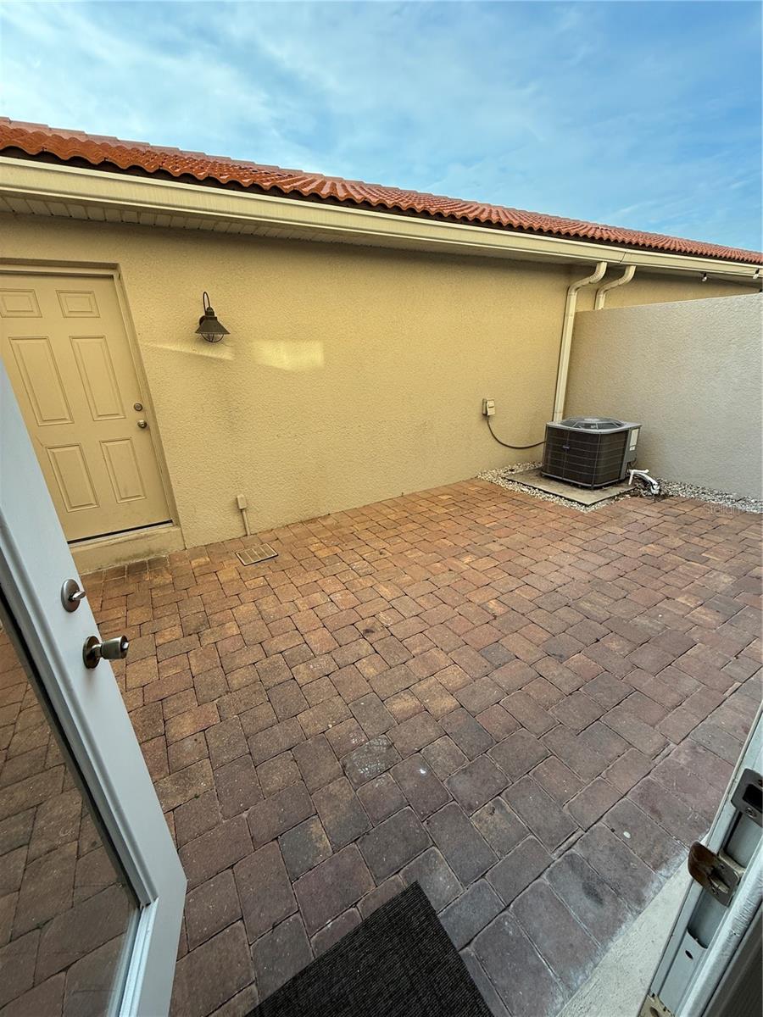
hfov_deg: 85.7
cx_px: 382
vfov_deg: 102.1
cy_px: 508
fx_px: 411
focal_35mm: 14
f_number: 2.2
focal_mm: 2.22
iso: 50
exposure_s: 1/220
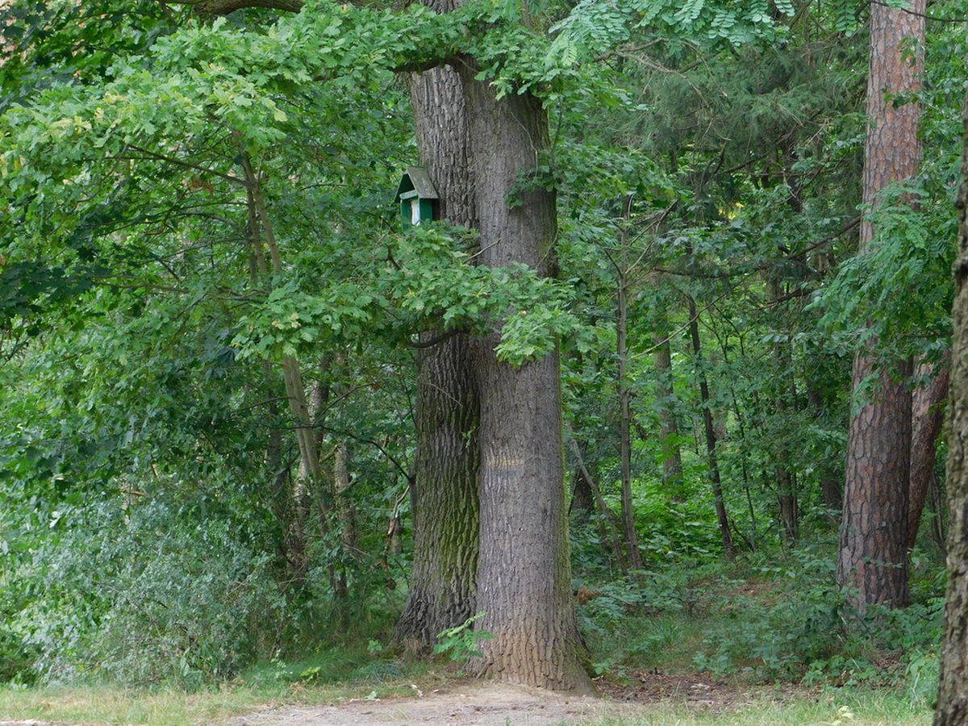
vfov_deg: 12.9
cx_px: 484
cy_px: 363
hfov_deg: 17.1
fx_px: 3216
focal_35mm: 115
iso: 220
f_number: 4.8
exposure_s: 1/30
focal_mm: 20.3
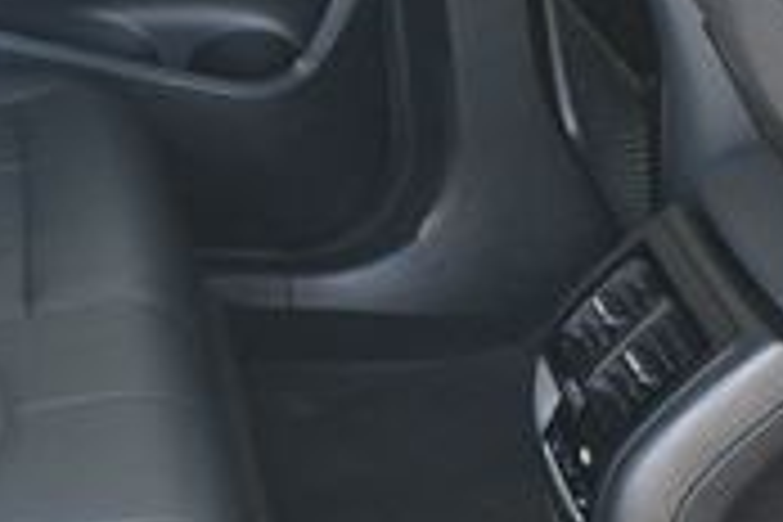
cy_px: 198
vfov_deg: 13.1
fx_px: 2280
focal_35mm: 105
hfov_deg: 17.6
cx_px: -382
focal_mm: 19
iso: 800
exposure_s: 1/125
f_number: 3.8
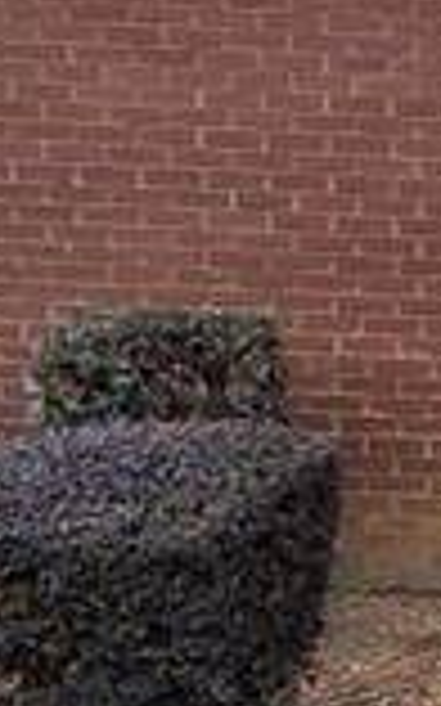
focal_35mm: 83
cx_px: 1264
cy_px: 396
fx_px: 1598
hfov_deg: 11.1
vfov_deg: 24.9
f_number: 2.2
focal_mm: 1.64
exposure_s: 1/833
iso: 40
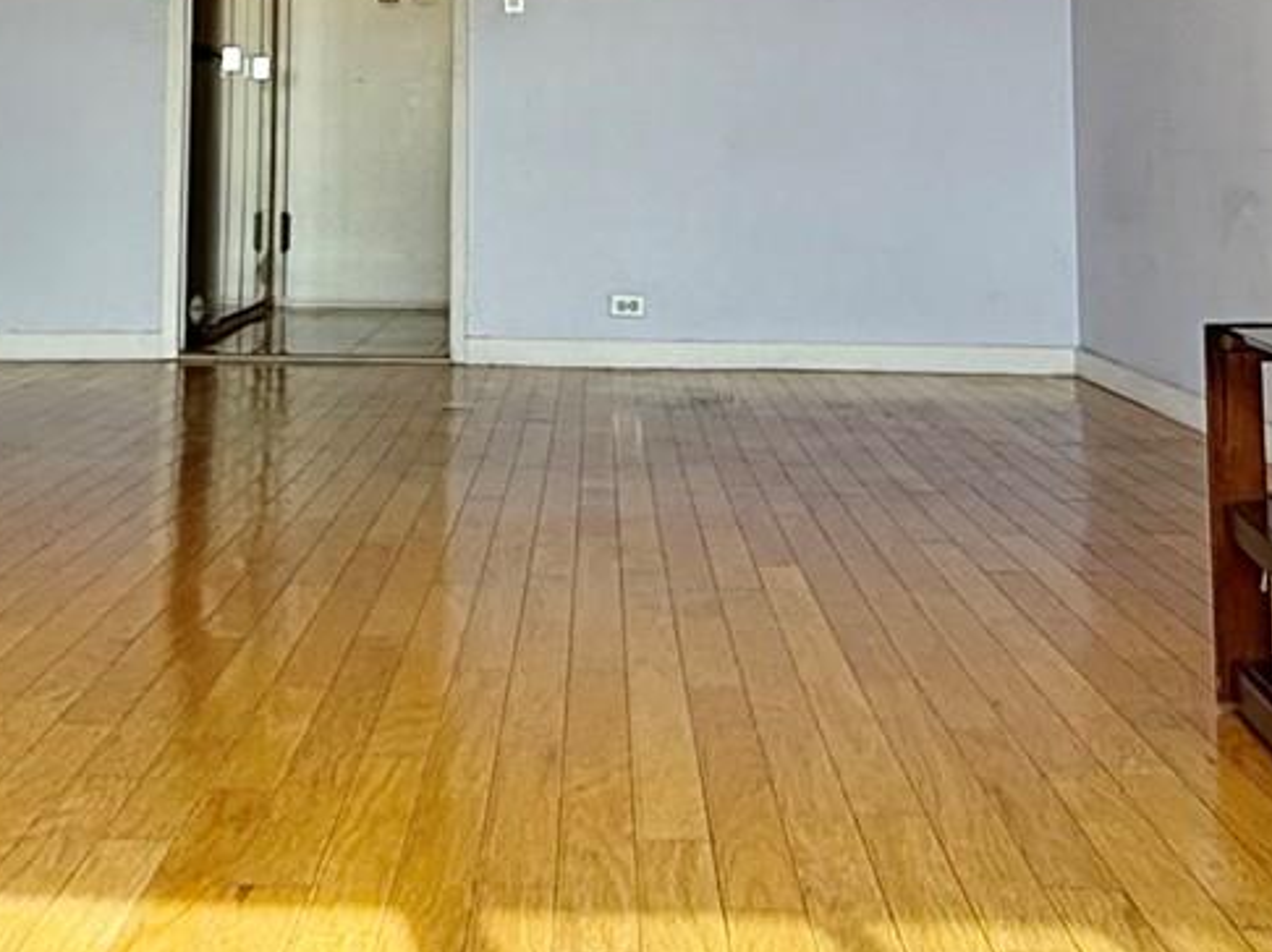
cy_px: -81
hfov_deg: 32.6
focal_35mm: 59
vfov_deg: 23.4
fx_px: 2167
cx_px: 505
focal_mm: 2.22
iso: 64
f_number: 2.2
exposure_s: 1/105
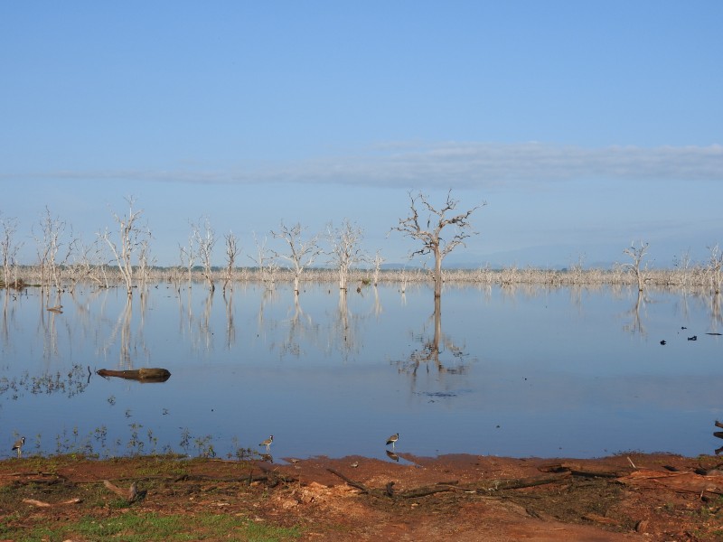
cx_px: 362
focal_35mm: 50
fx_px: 1044
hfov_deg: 38.2
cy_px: 271
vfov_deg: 29.1
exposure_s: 1/1250
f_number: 4
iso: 100
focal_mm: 9
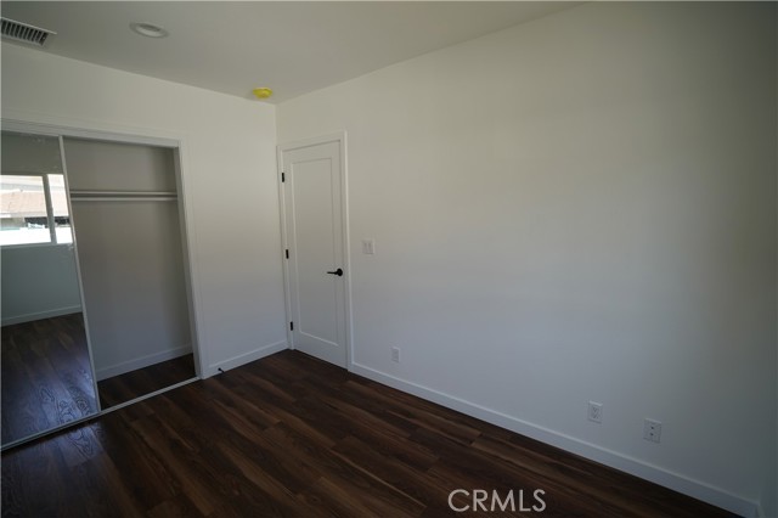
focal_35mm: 16
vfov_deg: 73.7
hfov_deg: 96.8
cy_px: 259
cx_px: 389
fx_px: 346
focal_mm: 16
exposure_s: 1/60
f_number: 3.5
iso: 100
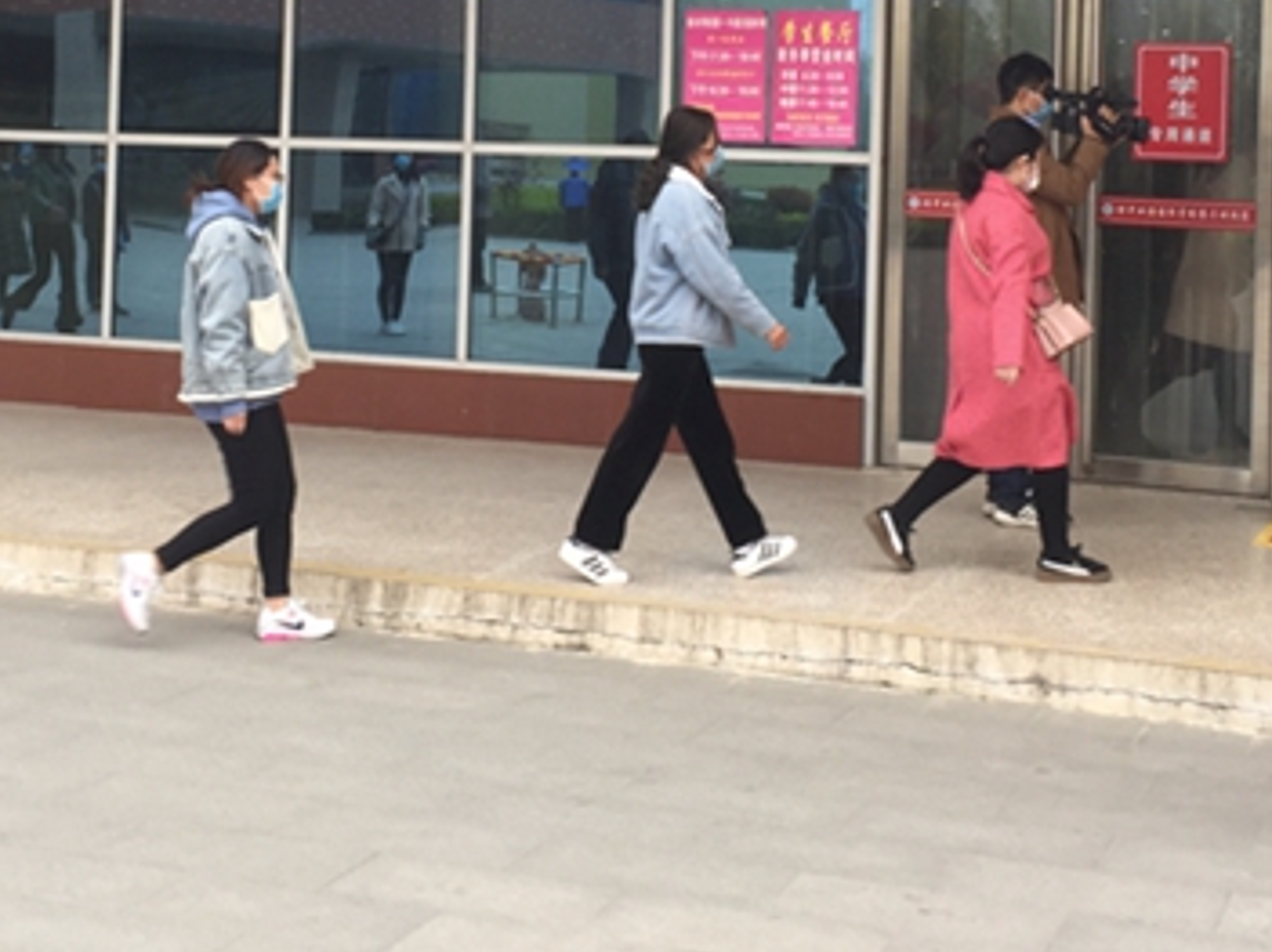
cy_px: 147
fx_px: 2277
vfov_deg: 23.2
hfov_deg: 31.2
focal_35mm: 62
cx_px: 602
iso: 32
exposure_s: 1/165
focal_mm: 4.15
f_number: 2.2
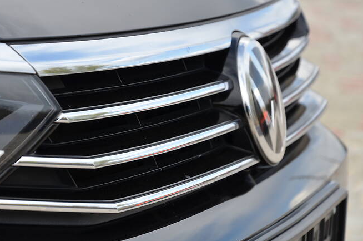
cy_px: 106
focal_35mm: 193
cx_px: 161
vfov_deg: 7.1
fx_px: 1938
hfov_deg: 10.7
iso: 200
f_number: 8
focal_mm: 105
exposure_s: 1/250
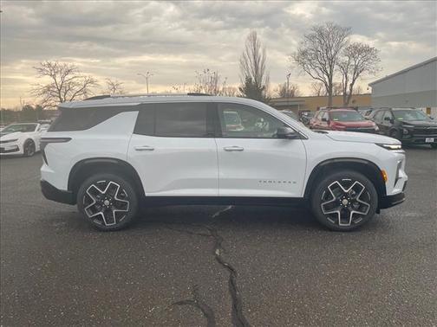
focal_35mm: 26
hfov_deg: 67.3
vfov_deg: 53.1
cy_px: 164
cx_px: 218
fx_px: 328
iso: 32
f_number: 1.6
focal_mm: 4.2
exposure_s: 1/192
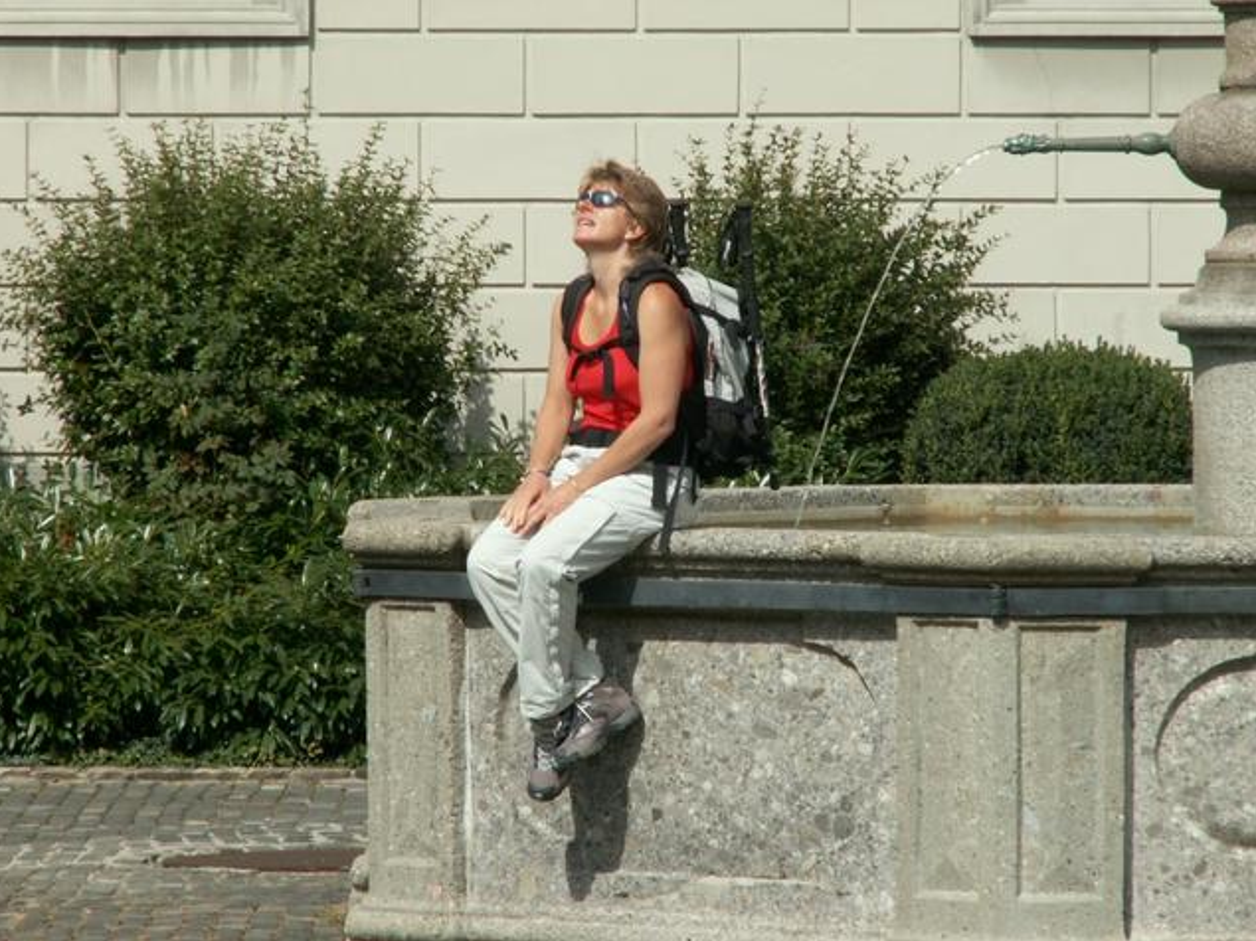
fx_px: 9178
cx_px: 625
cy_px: 470
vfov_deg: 5.9
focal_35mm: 253
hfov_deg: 7.8
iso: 50
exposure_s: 1/200
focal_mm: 41.04
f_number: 8
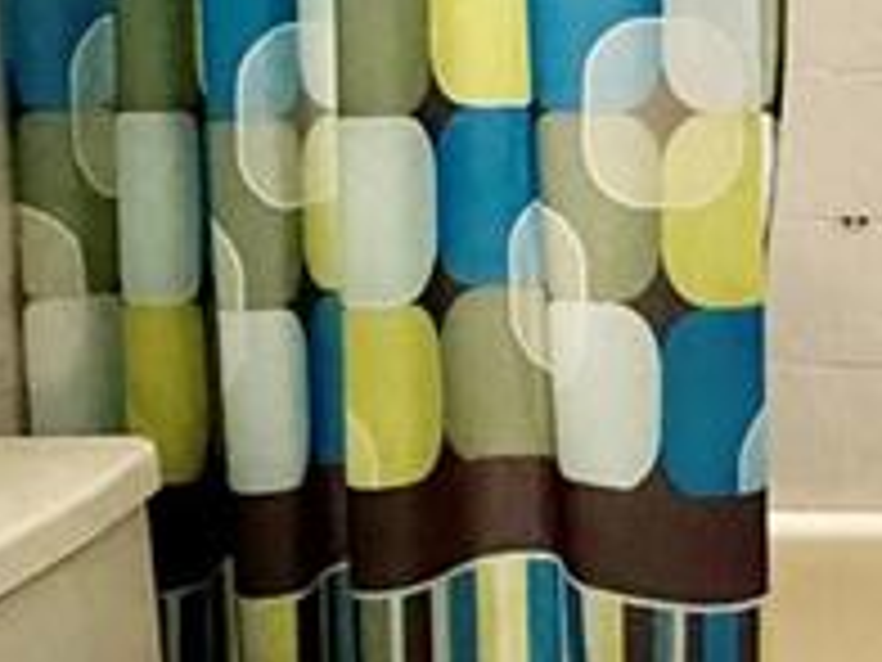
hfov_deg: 23.9
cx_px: 1102
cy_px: 131
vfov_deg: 19.9
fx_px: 1860
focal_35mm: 73
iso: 1000
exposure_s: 1/60
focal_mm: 2.22
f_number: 2.2
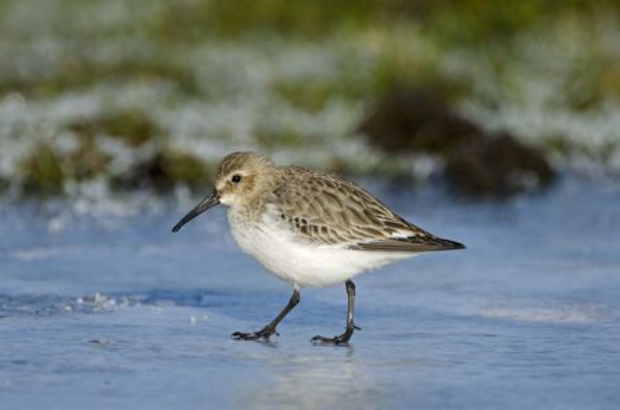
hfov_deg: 2.0
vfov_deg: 1.3
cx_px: 310
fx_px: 18045
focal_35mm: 1050
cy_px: 205
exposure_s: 1/1000
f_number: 6.3
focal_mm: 700
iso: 200
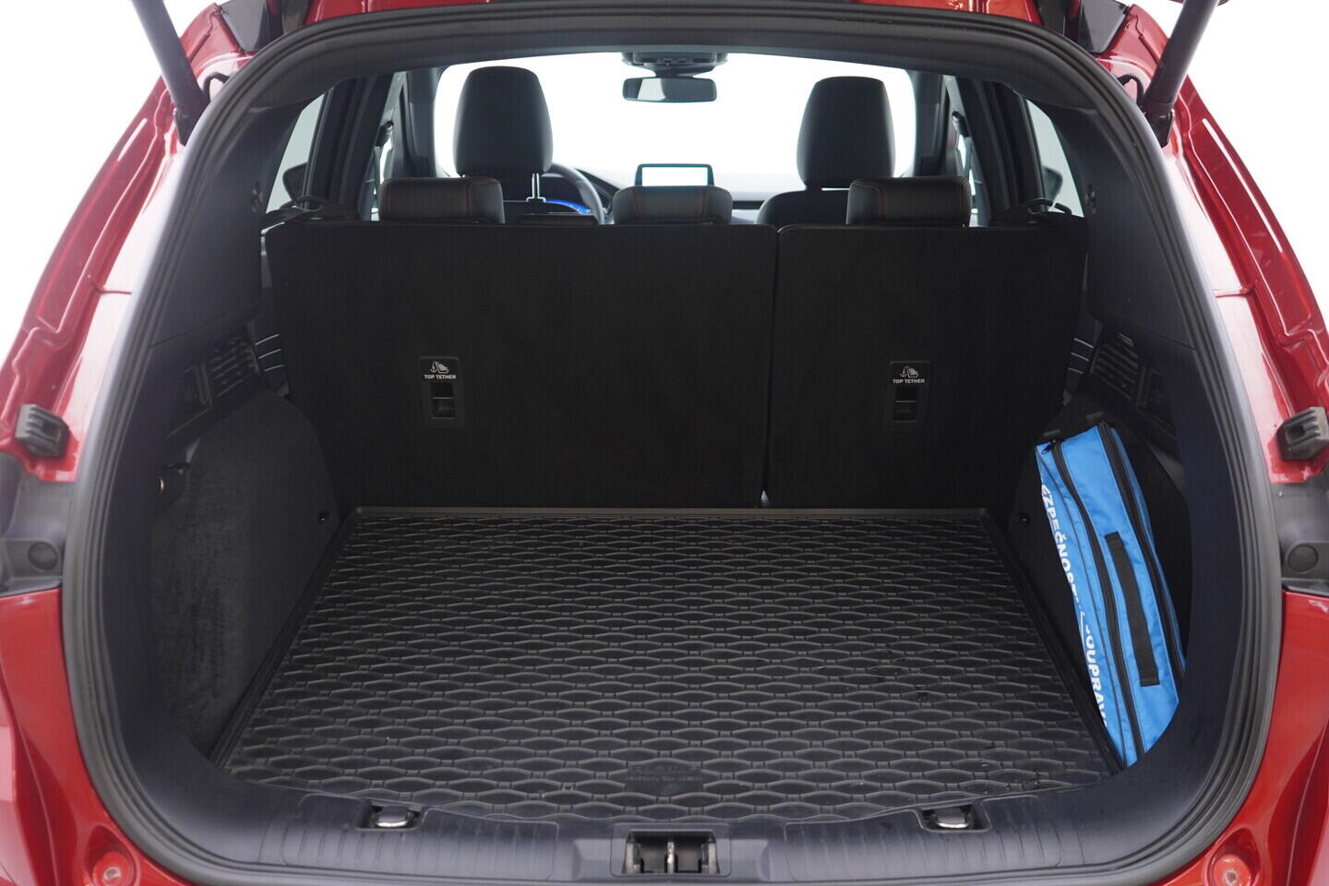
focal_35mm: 36
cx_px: 664
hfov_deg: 53.1
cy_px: 443
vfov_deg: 36.9
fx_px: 1329
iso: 320
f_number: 2.8
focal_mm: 24
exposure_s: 1/40
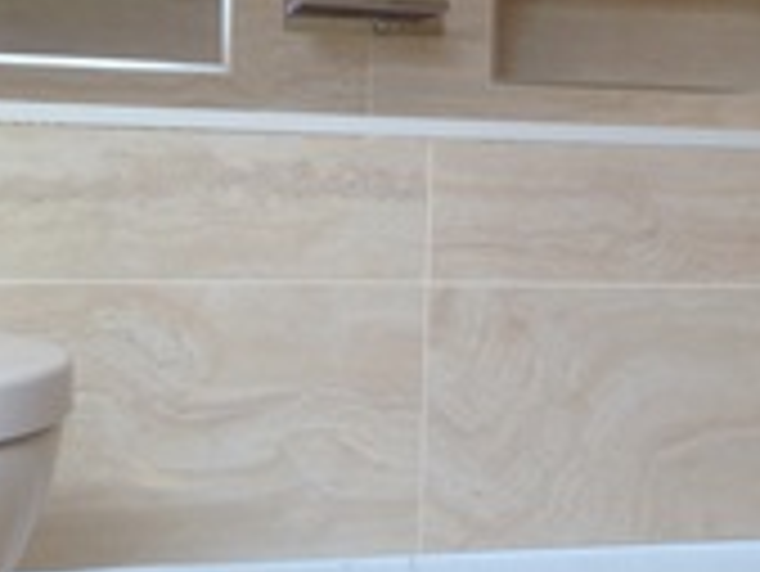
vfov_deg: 18.9
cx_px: 625
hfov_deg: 24.5
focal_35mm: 78
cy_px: 225
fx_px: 1714
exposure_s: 1/120
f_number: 2.4
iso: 64
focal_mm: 4.12
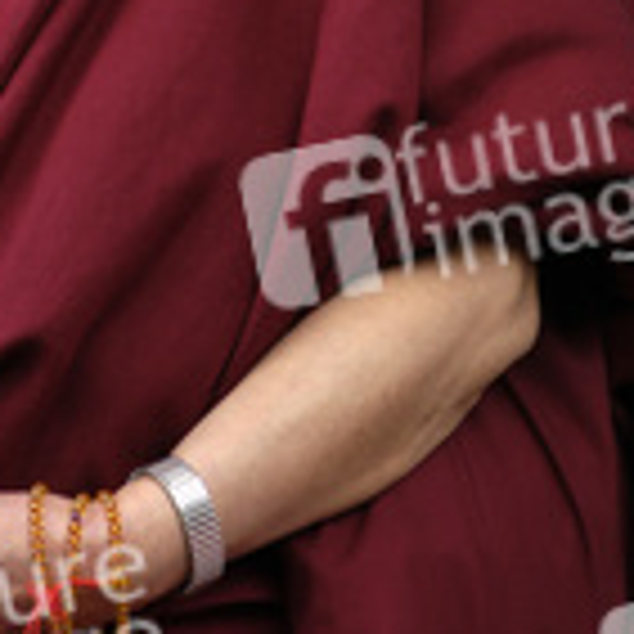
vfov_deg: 3.3
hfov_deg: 3.3
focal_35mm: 524
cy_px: -22
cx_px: 63
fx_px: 10862
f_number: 6.3
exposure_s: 1/100
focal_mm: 145
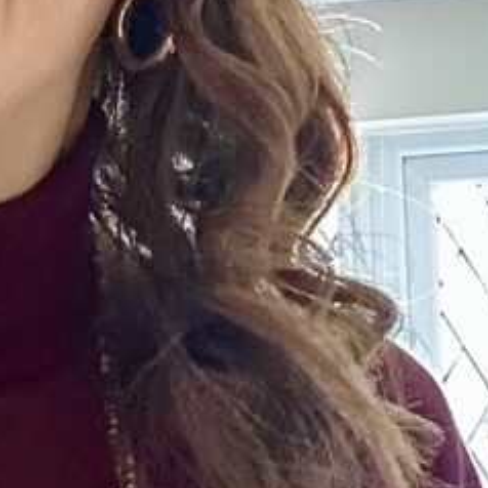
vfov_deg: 15.3
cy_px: 217
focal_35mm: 114
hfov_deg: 15.1
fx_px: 1818
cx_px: 23
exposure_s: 1/19
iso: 640
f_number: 1.9
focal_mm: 2.69
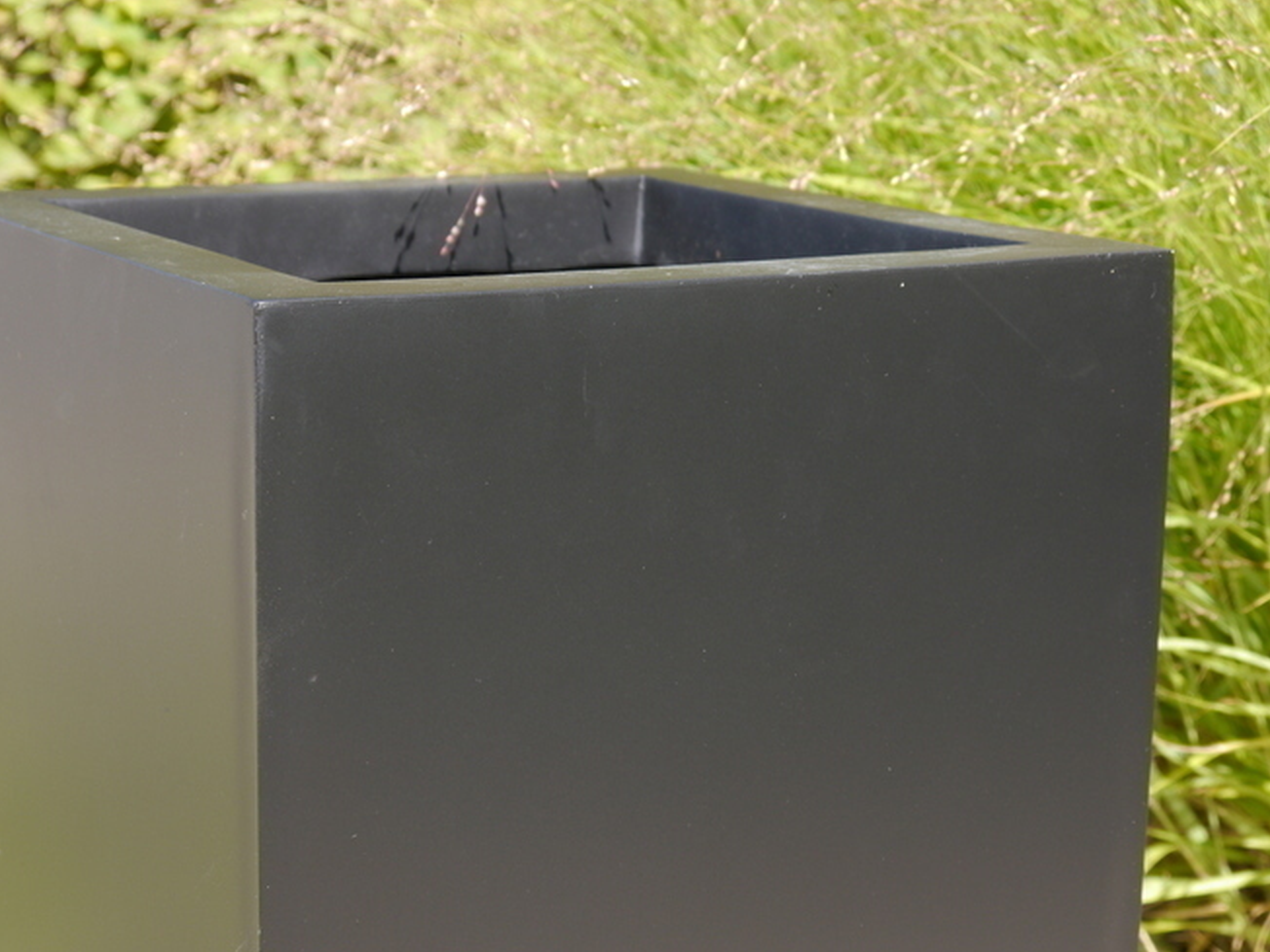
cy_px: 543
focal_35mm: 81
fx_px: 2972
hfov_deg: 24.1
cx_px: 600
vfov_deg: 18.2
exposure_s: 1/200
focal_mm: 33
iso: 160
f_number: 6.3
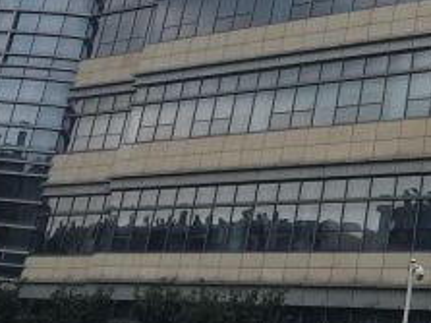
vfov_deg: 15.2
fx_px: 1132
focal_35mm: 91
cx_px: 528
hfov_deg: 20.1
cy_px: -131
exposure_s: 1/1980
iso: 32
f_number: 2.2
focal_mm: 4.15
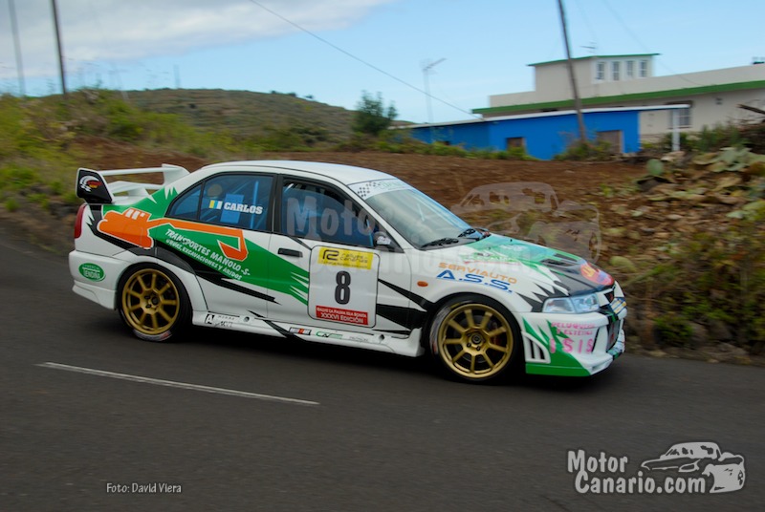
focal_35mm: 46
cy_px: 256
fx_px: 990
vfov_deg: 29.0
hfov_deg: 42.3
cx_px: 382
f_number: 8
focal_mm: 31
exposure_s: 1/250
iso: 200
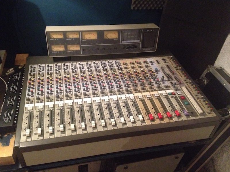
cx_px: 115
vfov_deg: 40.7
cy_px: 86
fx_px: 233
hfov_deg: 52.6
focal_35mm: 35
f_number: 2.4
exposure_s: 1/15
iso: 800
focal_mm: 4.28
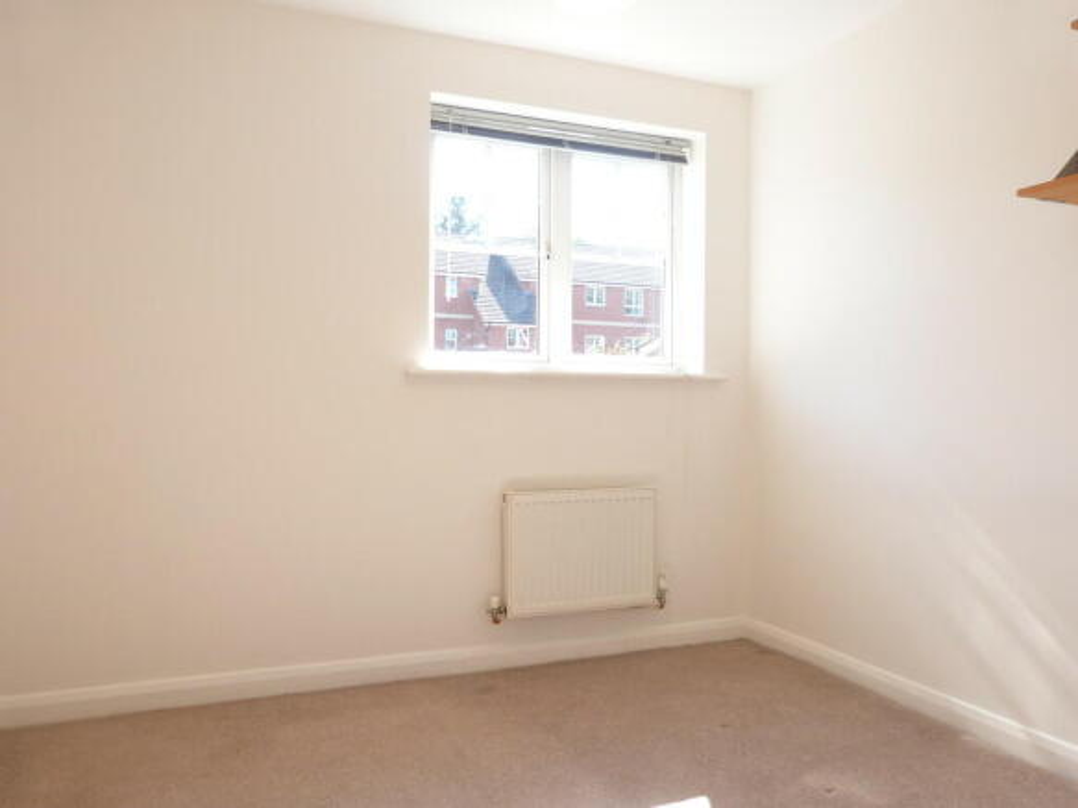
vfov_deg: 54.9
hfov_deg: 69.4
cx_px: 539
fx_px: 778
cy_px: 404
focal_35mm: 25
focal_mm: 4.5
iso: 100
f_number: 2.8
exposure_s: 1/80
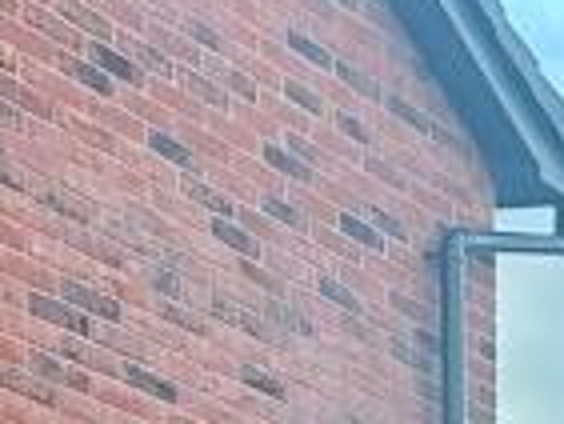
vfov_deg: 7.2
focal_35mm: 174
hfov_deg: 8.9
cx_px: 1792
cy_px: 1452
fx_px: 2837
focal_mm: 6.86
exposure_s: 1/154
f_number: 1.78
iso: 100
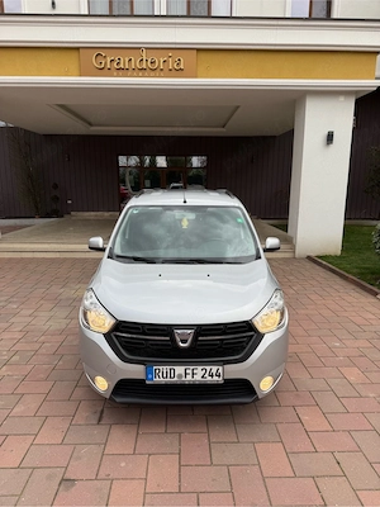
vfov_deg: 71.6
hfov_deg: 56.8
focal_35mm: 24
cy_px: 254
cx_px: 190
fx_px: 351
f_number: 1.78
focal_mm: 6.76
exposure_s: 1/438
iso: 80
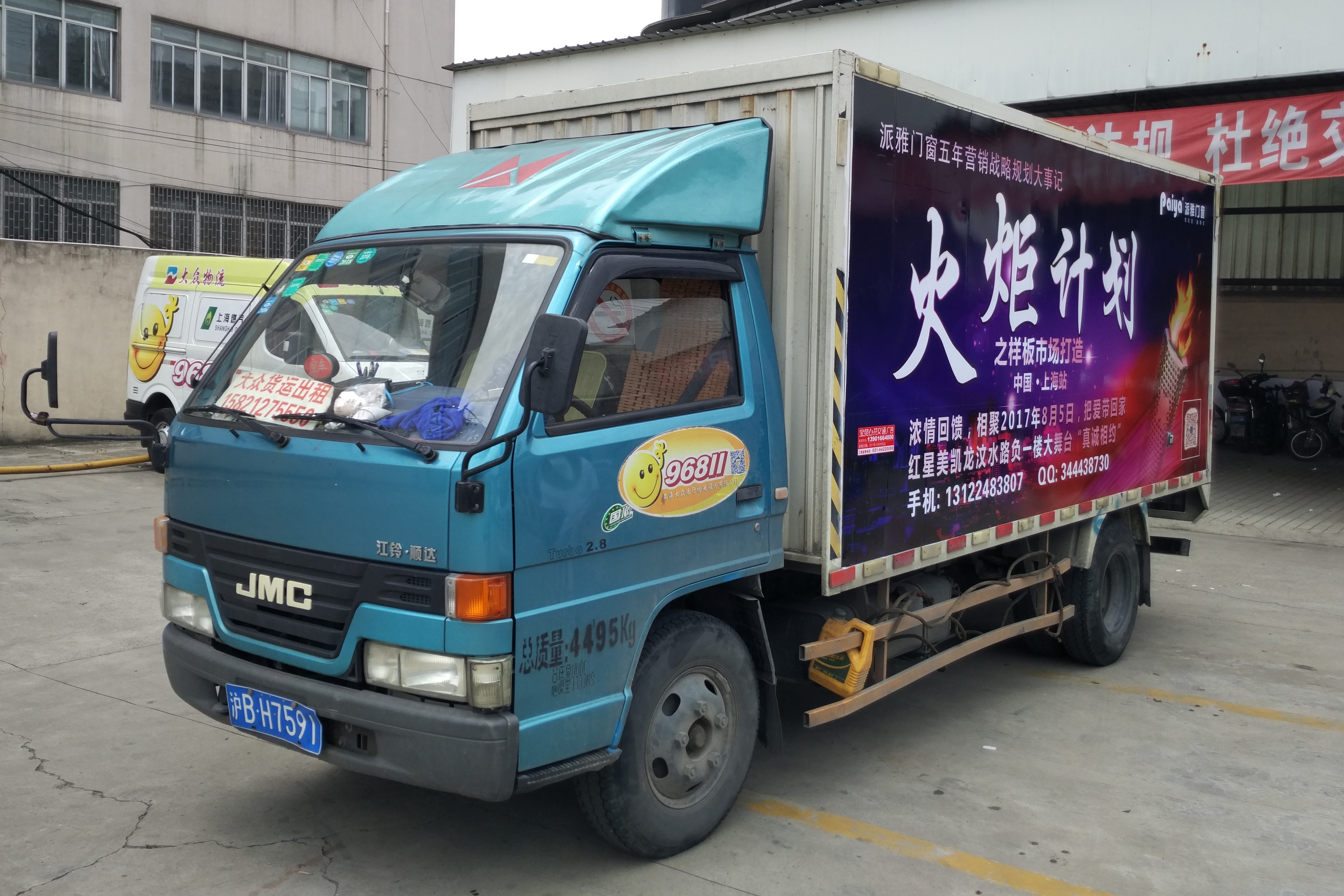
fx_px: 1195
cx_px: 668
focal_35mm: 32
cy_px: 402
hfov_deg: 58.7
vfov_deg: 41.1
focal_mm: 4.12
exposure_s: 1/849
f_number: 2
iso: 100
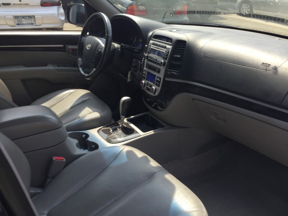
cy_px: 108
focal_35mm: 29
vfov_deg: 48.2
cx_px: 144
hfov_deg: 61.7
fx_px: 241
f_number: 2.2
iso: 32
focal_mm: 4.15
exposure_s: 1/455
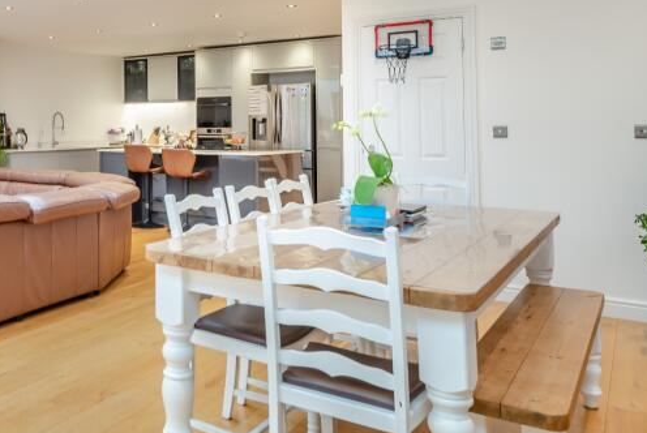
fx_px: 594
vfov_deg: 39.9
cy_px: 170
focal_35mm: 33
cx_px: 121
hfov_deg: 53.1
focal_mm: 16
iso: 125
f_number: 8
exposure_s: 1/13
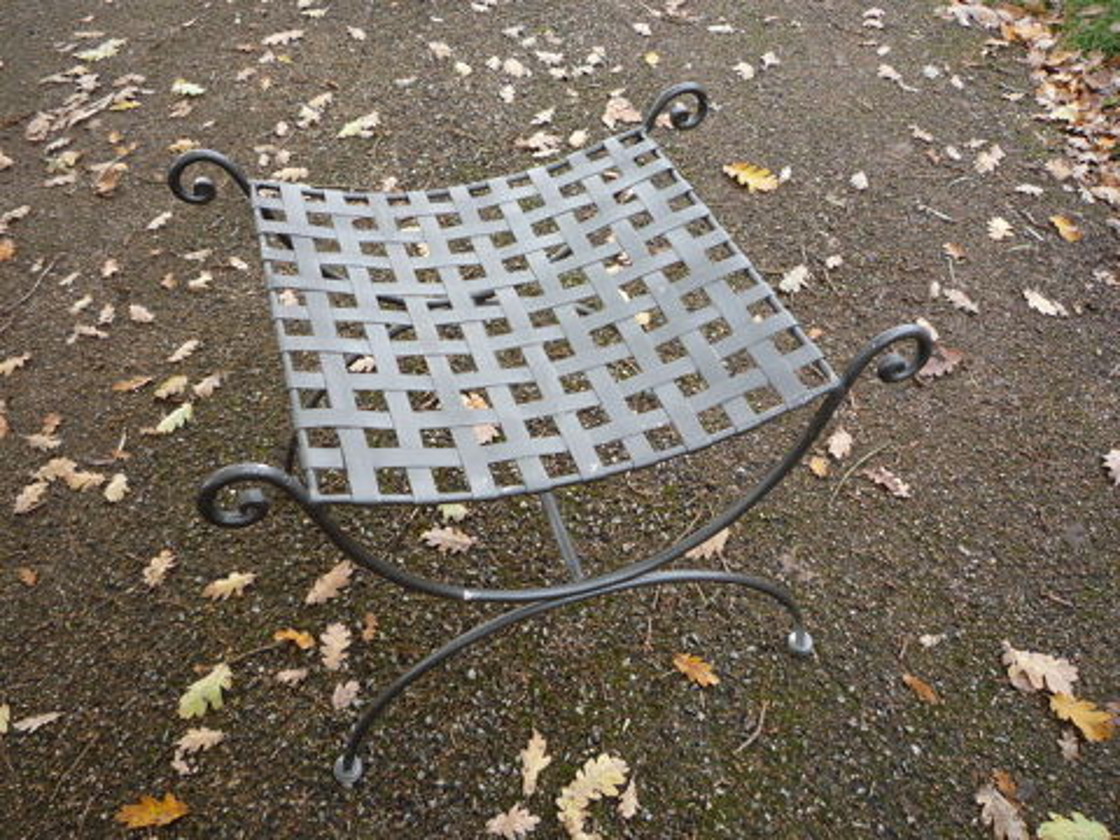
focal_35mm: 30
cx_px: 560
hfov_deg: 60.0
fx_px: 971
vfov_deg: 46.8
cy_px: 420
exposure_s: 1/100
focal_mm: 5.2
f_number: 3.3
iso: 100
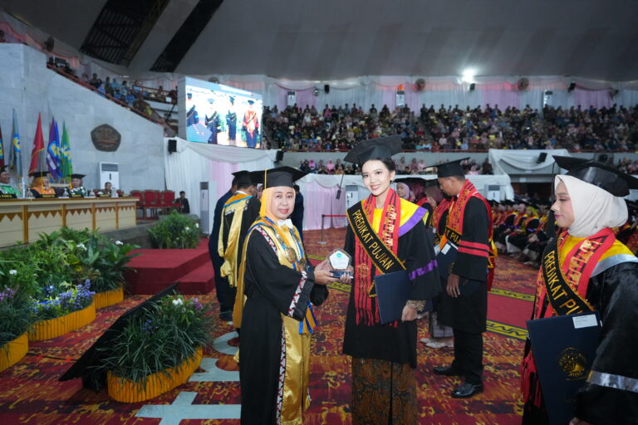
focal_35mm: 22
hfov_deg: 78.6
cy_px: 212
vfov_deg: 57.2
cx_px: 319
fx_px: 390
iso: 4000
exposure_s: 1/100
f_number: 2.8
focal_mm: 22
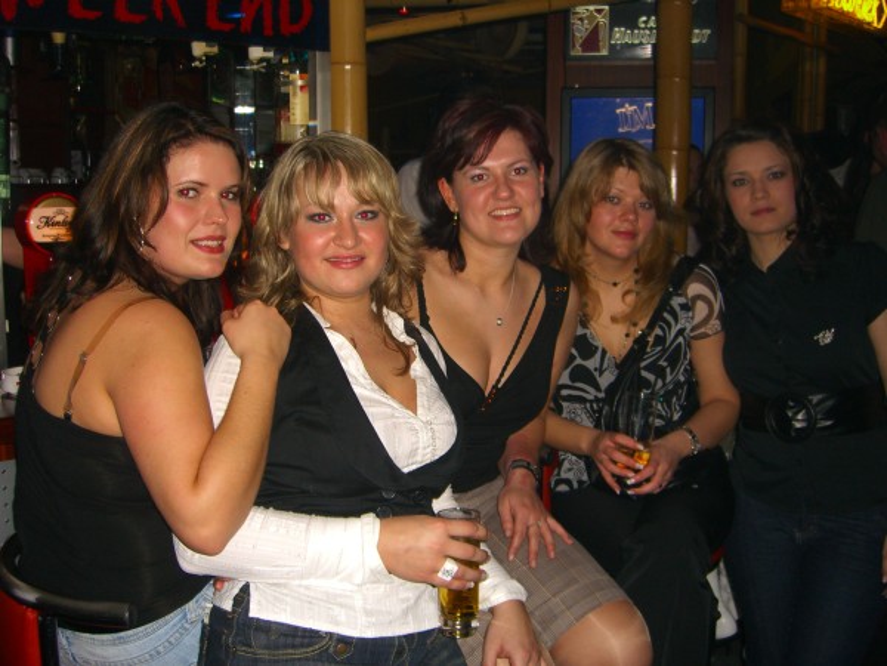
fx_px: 974
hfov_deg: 49.0
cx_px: 444
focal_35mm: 38
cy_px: 333
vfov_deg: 37.7
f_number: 2.8
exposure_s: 1/60
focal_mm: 7.9
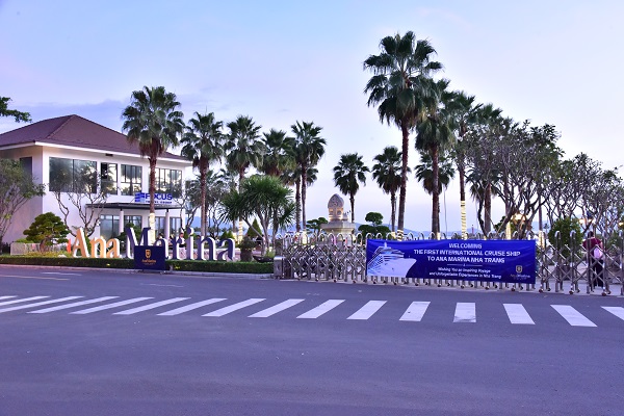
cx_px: 312
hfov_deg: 54.4
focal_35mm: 35
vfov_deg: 37.9
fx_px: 607
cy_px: 208
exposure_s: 1/40
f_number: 10
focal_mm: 35
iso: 4500
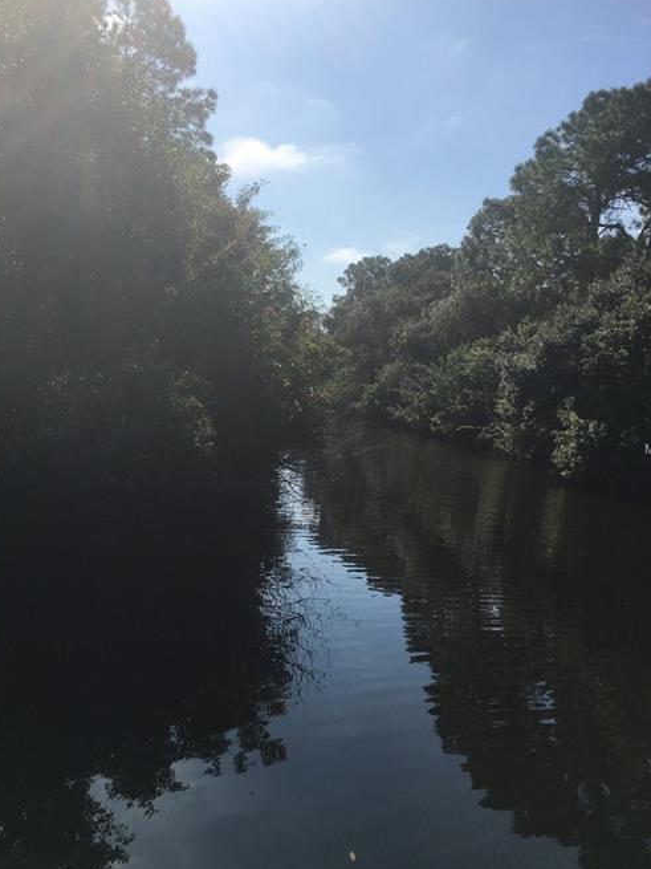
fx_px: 853
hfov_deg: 41.8
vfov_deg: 54.0
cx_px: 324
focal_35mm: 34
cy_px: 450
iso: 25
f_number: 2.2
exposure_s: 1/3205
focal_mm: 4.15
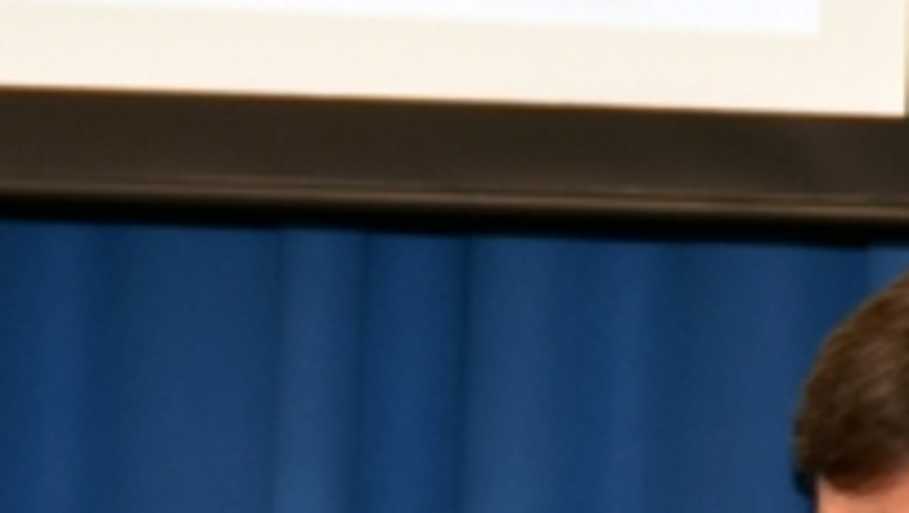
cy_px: 974
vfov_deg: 1.9
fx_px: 15342
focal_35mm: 636
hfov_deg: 3.4
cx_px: 256
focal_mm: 80
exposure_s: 1/60
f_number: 5.3
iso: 800
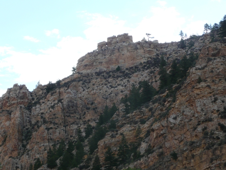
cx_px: 113
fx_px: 601
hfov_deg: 21.3
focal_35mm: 92
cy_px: 85
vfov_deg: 16.1
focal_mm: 12.7
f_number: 4.6
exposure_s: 1/200
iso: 100
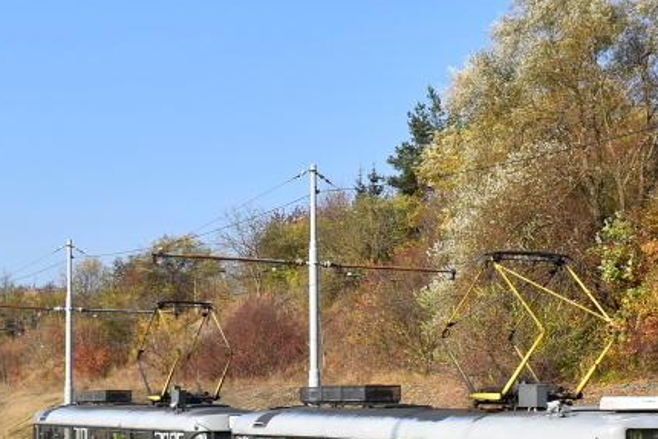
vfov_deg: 16.6
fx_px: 1503
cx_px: 468
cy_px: 291
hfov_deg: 24.5
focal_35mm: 82
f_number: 9
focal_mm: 23
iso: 200
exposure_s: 1/320
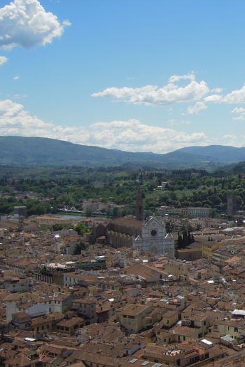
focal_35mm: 64
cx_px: 316
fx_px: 653
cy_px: 186
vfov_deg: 31.4
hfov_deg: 19.6
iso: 160
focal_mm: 5.5
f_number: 4.7
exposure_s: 1/1250
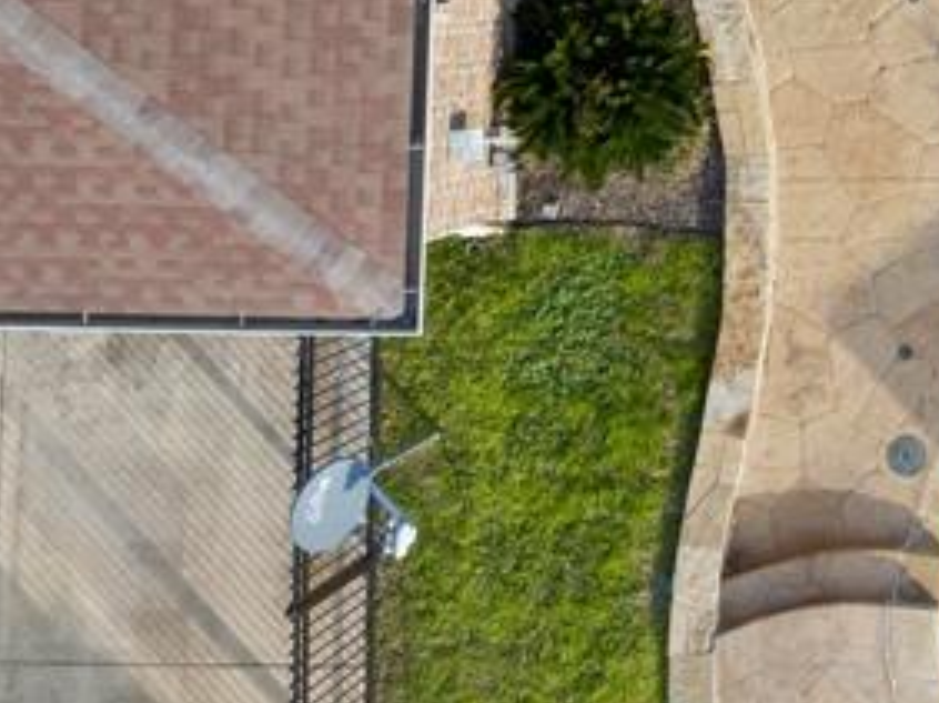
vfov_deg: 16.0
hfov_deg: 20.4
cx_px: 1249
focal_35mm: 87
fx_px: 2358
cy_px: -230
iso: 100
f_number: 9
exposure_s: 1/60
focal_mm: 12.29
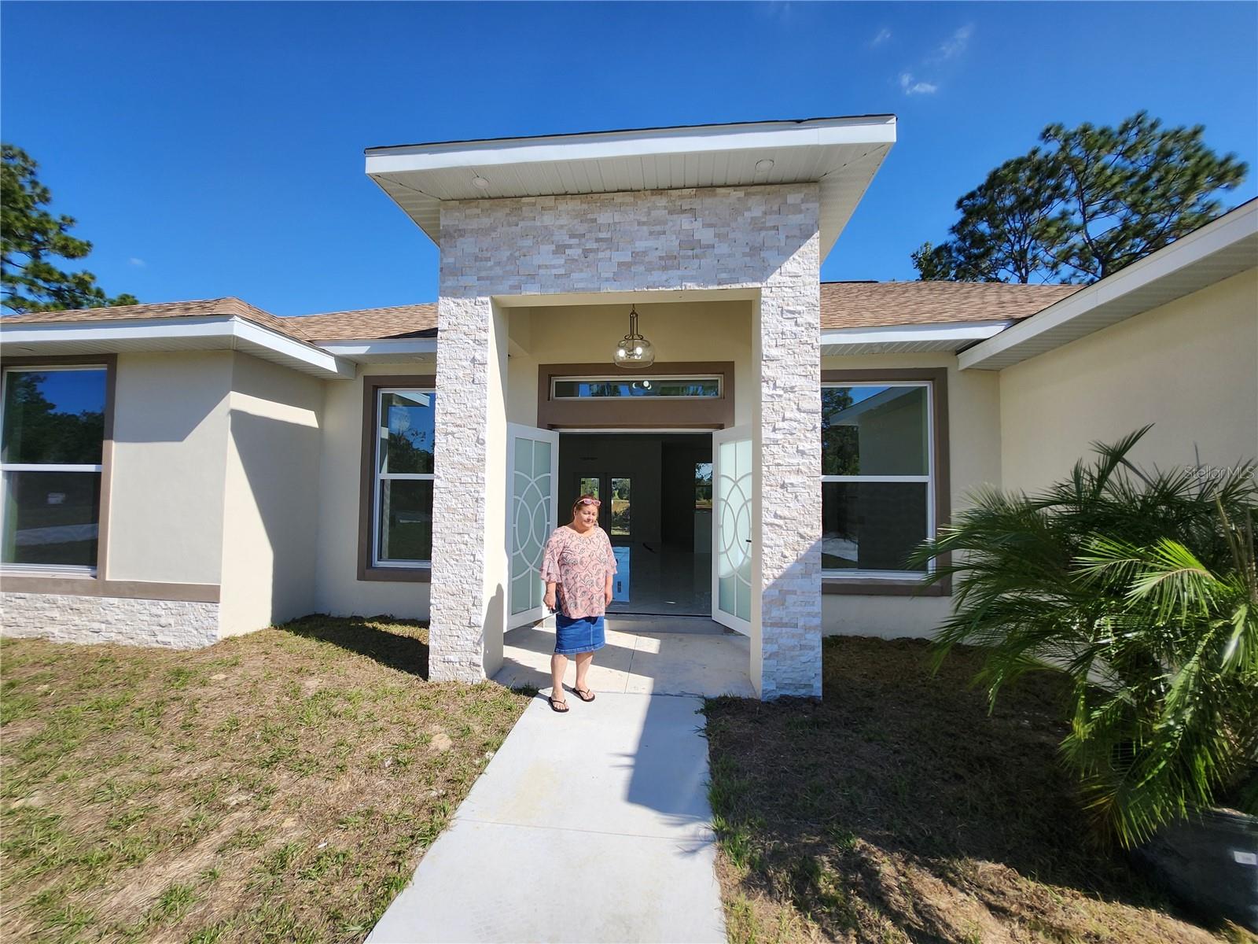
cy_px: 472
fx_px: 472
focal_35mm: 13
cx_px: 629
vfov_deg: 89.9
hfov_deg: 106.2
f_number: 2.2
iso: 32
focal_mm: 1.7
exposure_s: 1/1208
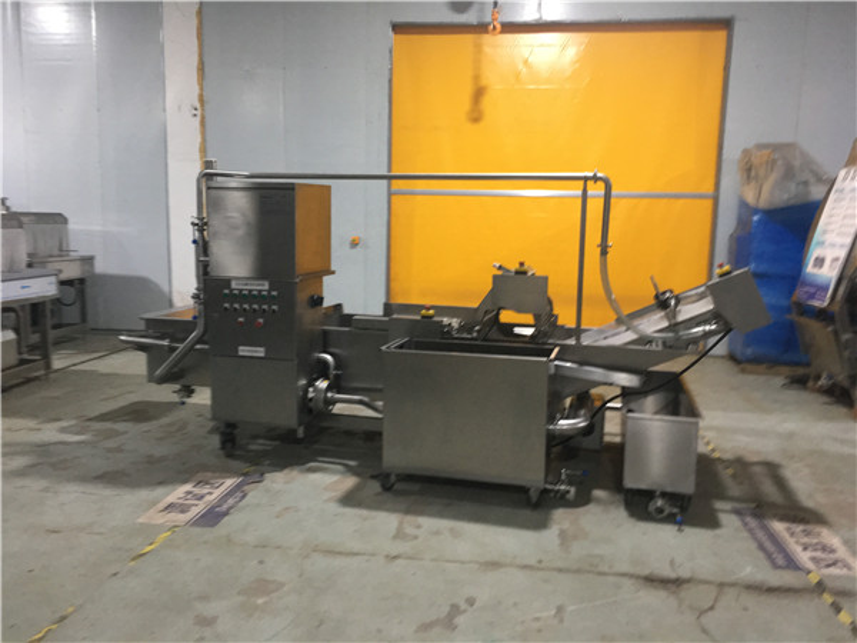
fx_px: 718
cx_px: 428
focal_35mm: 29
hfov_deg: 61.7
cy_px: 322
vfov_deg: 48.2
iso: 200
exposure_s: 1/20
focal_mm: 4.15
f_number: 2.2
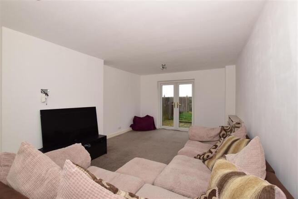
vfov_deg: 77.3
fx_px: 124
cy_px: 100
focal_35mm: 15
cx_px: 149
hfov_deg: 100.4
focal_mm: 10
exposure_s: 1/125
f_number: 7.1
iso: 200
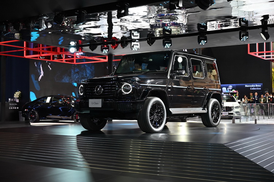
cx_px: 137
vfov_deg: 27.0
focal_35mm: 50
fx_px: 380
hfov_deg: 39.6
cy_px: 91
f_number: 2.8
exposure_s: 1/125
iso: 1000
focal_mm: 50
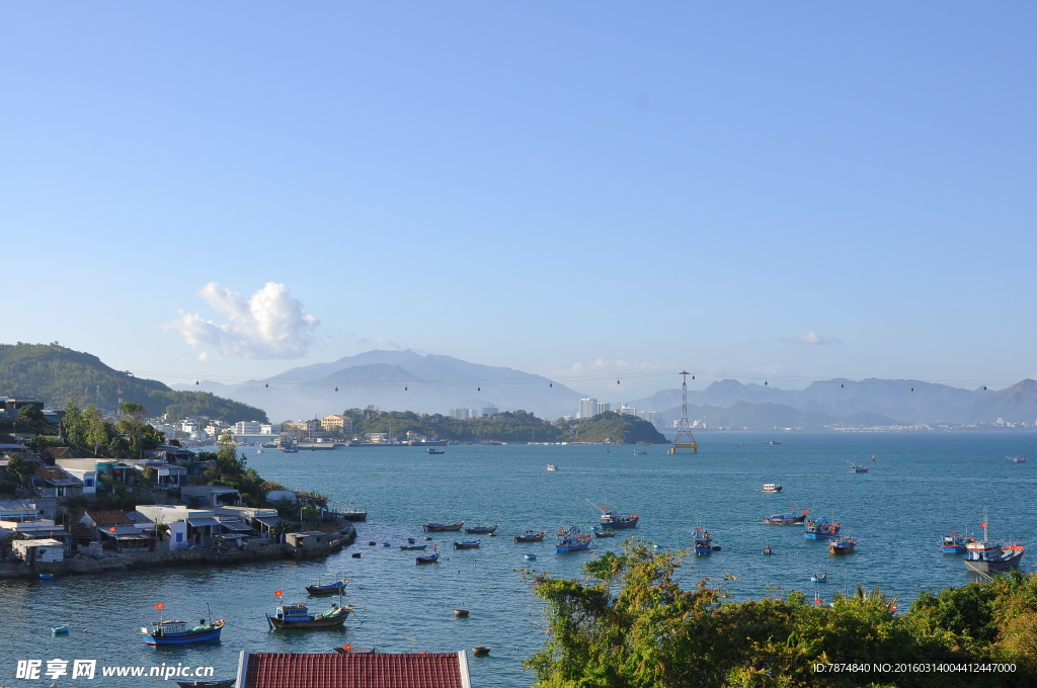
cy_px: 344
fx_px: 1510
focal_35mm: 52
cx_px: 518
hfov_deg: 37.9
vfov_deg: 25.7
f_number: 7.1
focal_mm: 35
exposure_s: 1/200
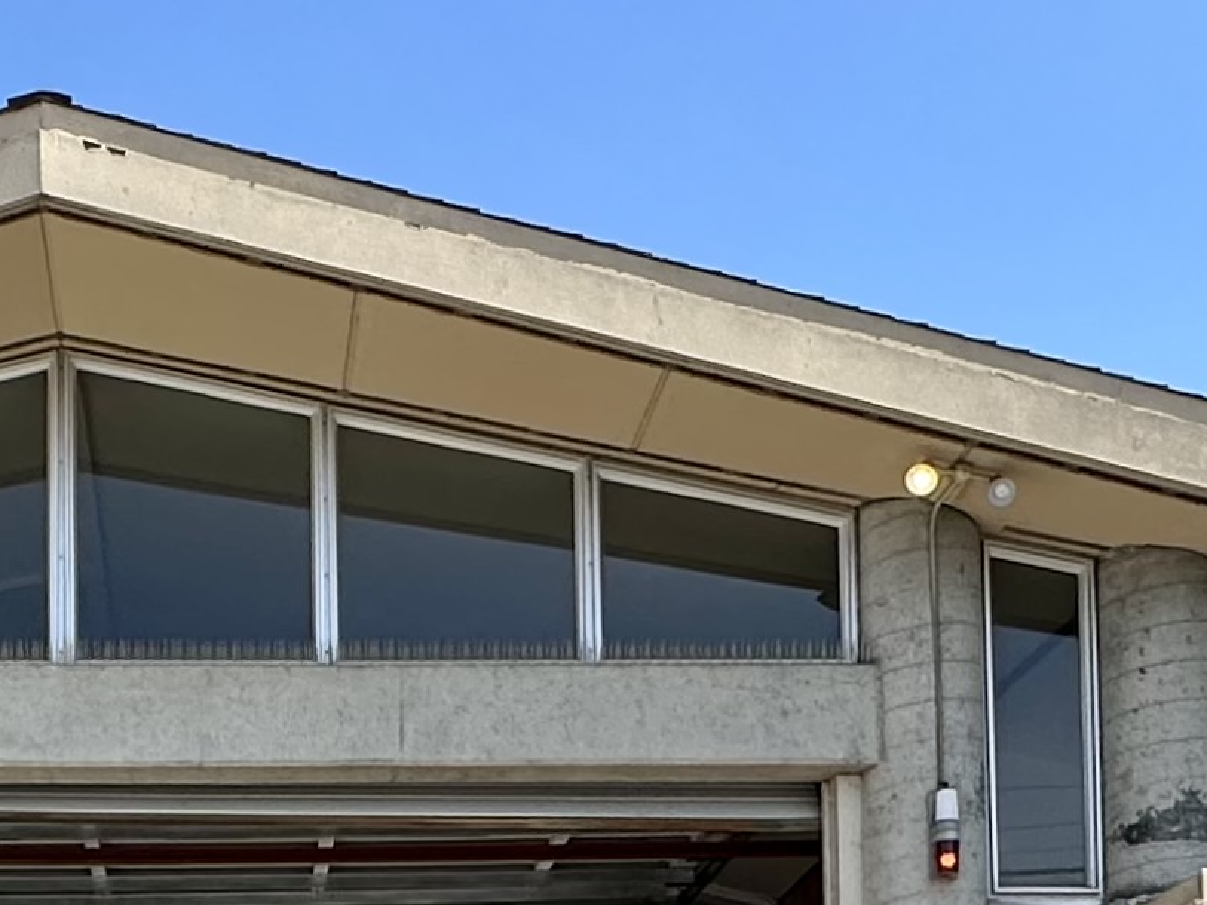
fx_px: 2127
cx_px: 294
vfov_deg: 19.6
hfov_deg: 31.1
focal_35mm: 61
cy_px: 1493
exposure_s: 1/1289
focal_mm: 2.22
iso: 40
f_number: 2.2
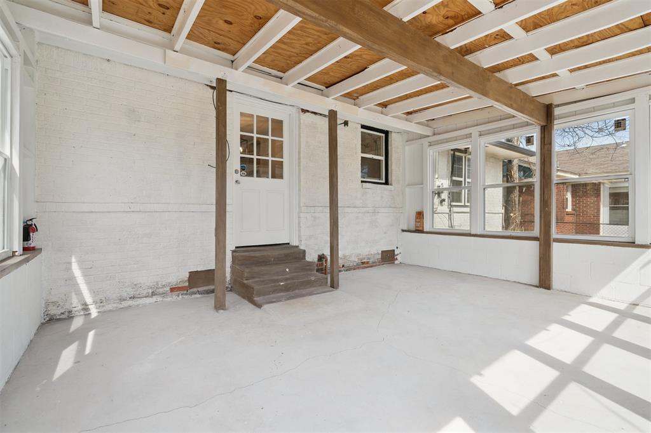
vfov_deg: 73.7
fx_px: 289
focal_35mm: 16
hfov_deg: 96.8
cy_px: 216
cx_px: 326
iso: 200
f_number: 7.1
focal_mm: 16
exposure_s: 1/50
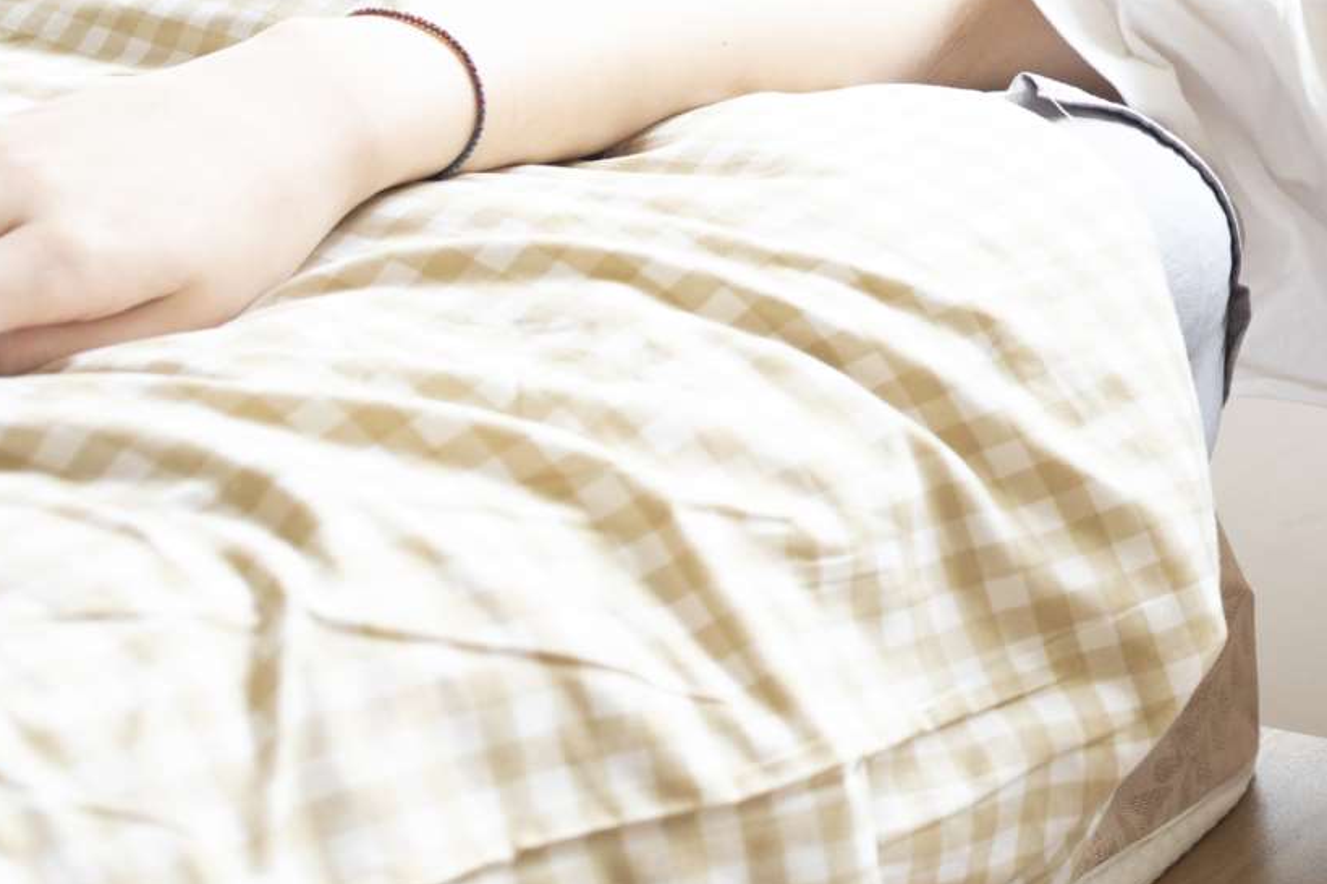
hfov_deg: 17.2
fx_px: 4127
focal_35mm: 112
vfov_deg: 12.1
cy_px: -34
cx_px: 1727
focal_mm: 35
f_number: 4
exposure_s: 1/100
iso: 500
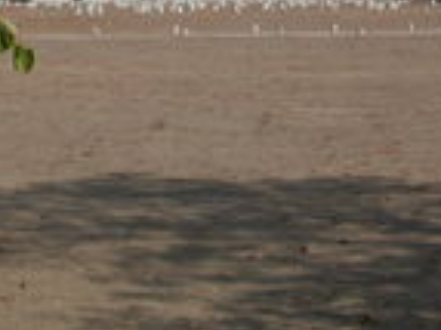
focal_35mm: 98
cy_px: -6
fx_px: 1247
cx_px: 287
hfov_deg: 20.0
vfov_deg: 14.8
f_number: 6.3
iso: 100
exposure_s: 1/342
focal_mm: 8.9
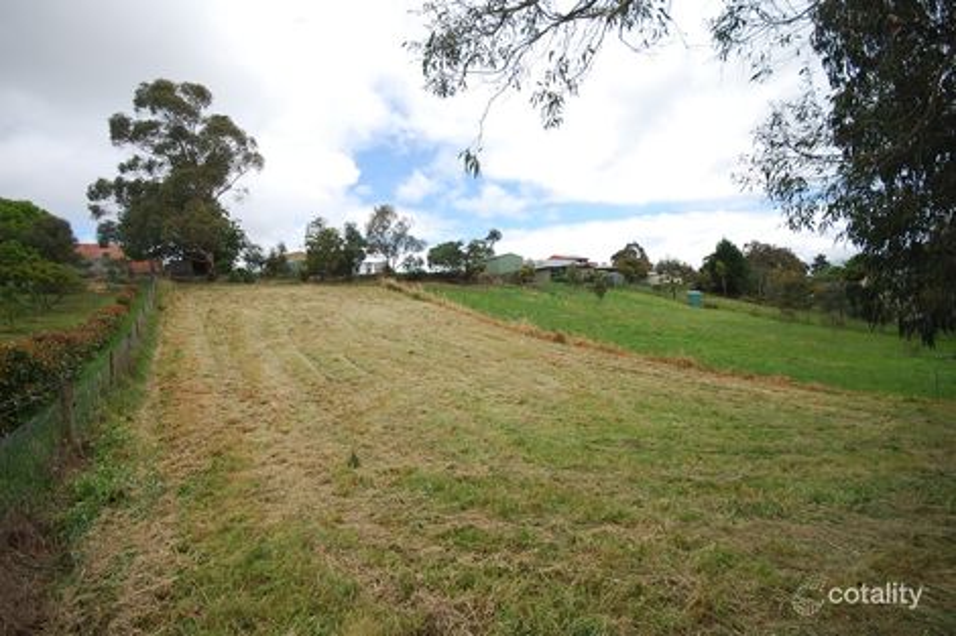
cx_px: 478
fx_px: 398
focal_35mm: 15
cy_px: 318
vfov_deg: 77.3
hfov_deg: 100.4
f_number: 7.1
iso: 100
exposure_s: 1/200
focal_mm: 10
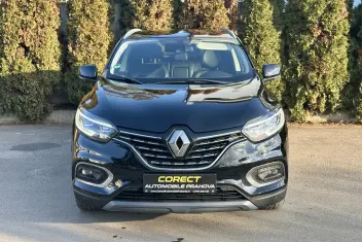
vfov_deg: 26.5
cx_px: 178
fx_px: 513
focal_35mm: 51
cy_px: 112
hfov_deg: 38.9
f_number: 1.78
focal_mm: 6.86
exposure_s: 1/351
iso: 64
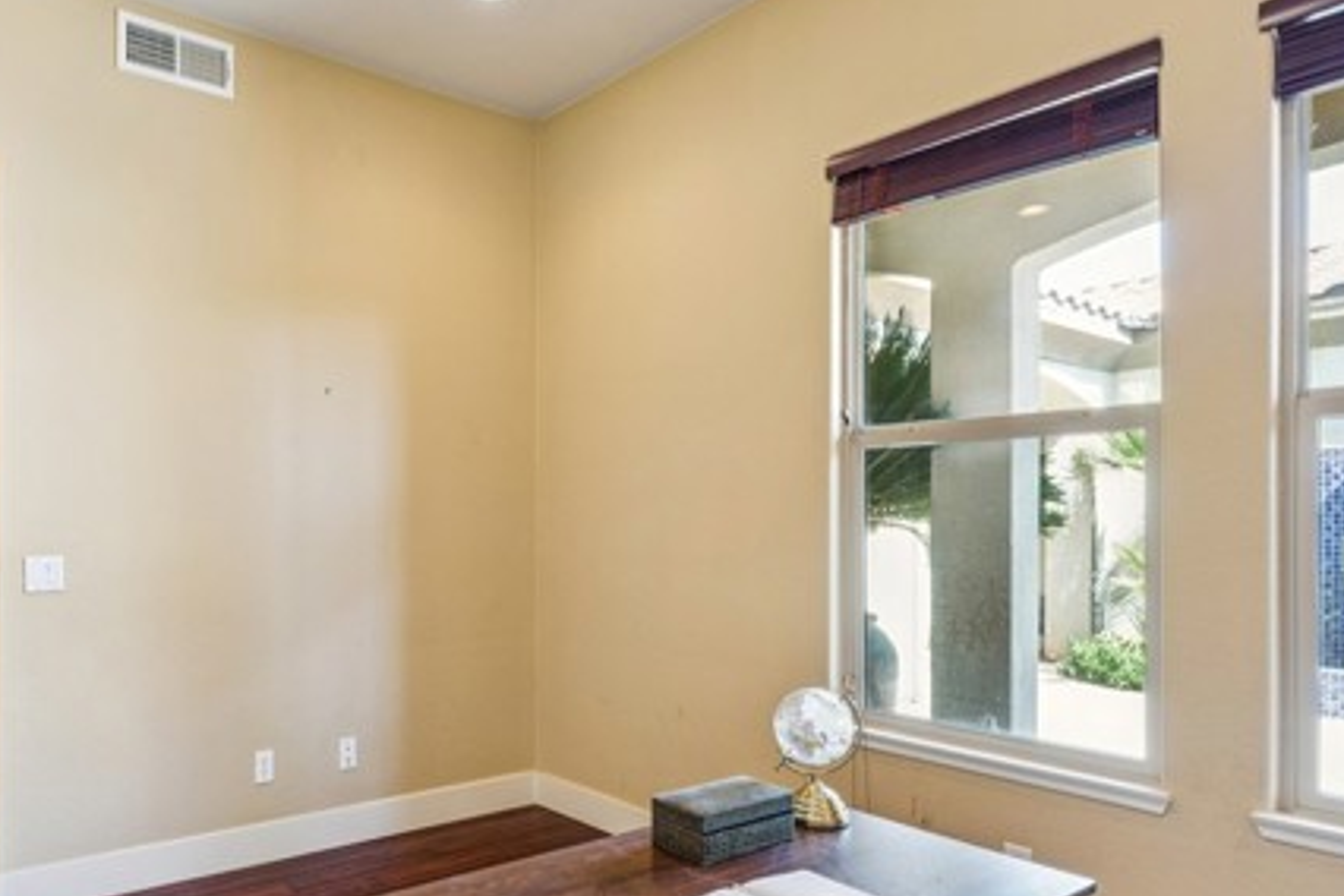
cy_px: 536
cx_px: 476
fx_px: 907
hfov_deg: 71.4
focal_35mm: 24
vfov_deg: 52.2
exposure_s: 1/1.25
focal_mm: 16.2
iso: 100
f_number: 13
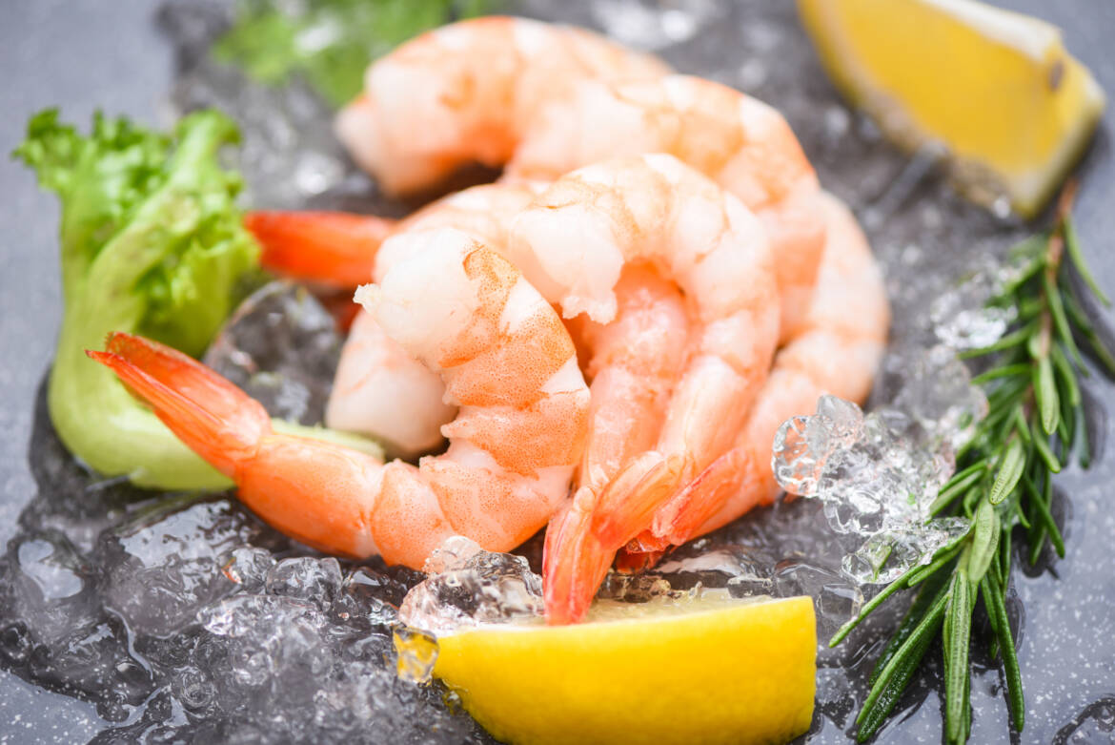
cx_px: 558
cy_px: 372
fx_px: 3253
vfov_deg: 13.1
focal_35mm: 105
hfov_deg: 19.4
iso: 125
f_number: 4.5
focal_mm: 105
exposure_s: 1/200
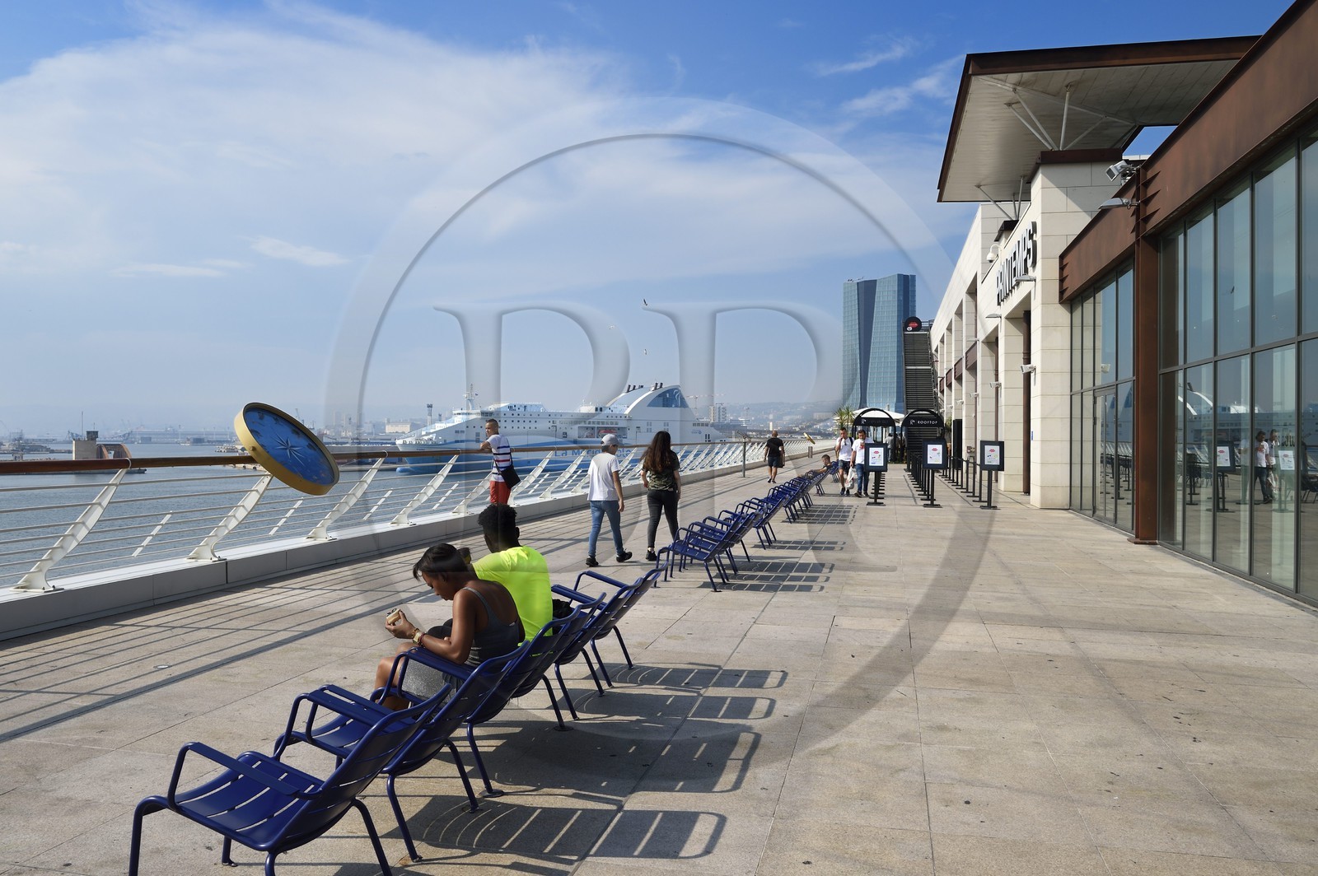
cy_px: 438
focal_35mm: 29
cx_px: 659
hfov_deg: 63.7
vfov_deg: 44.9
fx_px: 1061
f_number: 11
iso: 200
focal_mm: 29
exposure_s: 1/400
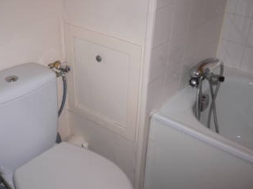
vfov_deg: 35.9
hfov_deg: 46.8
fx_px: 292
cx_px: 123
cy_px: 94
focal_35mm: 40
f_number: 2.8
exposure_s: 1/60
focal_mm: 5.8
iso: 100
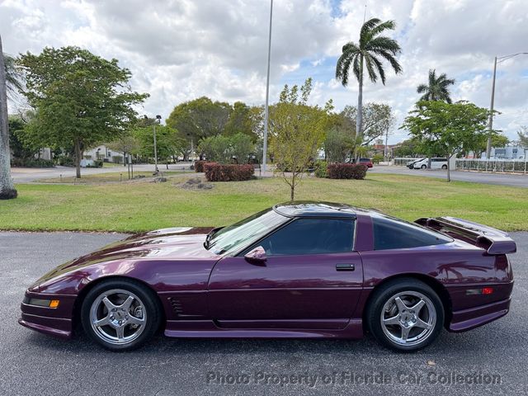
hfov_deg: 71.6
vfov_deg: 56.8
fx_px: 366
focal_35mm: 24
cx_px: 264
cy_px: 198
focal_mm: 6.76
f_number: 1.78
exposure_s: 1/1292
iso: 100
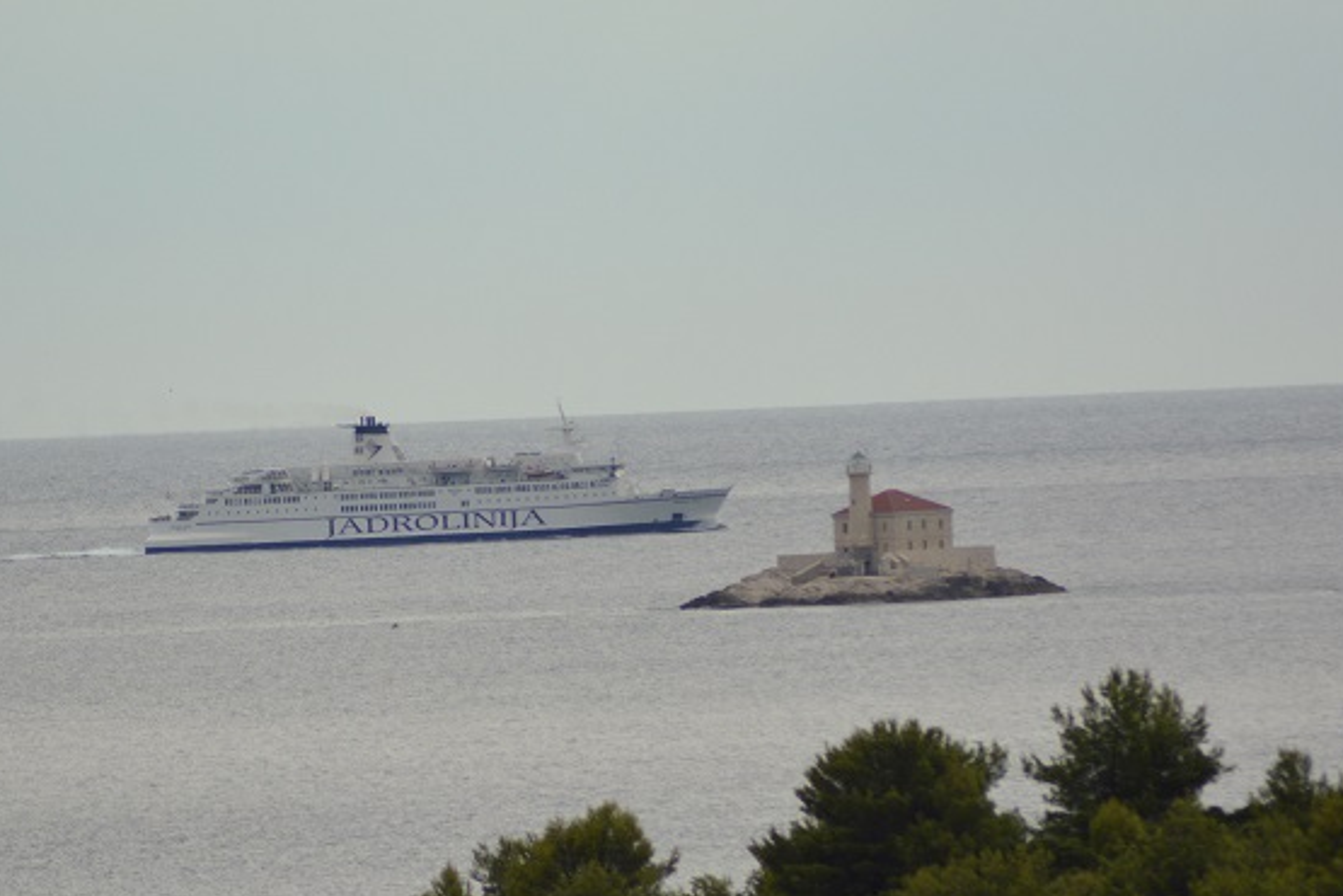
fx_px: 27231
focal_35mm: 730
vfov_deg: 1.9
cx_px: 569
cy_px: 509
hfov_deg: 2.8
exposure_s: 1/1600
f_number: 5.6
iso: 400
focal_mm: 300
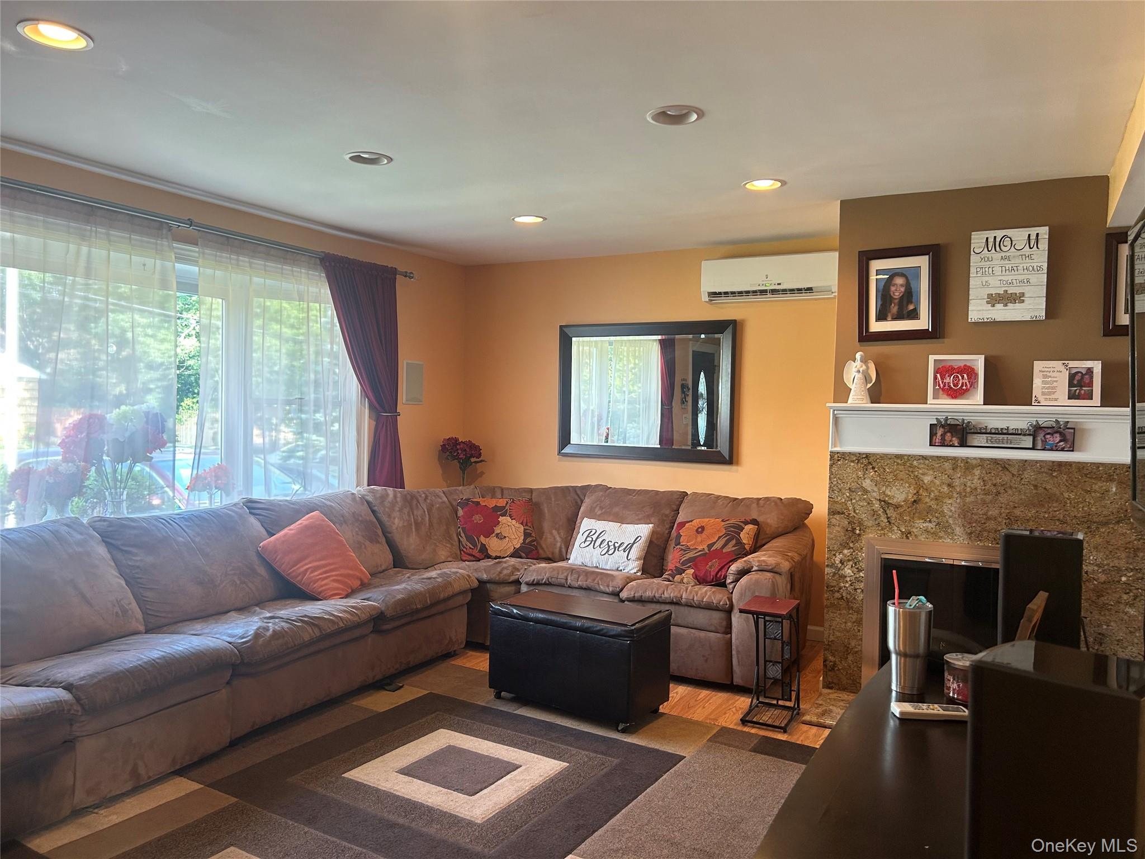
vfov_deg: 53.1
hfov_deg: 67.3
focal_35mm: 26
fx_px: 860
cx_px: 572
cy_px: 430
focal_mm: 5.7
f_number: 1.5
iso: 100
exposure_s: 1/60
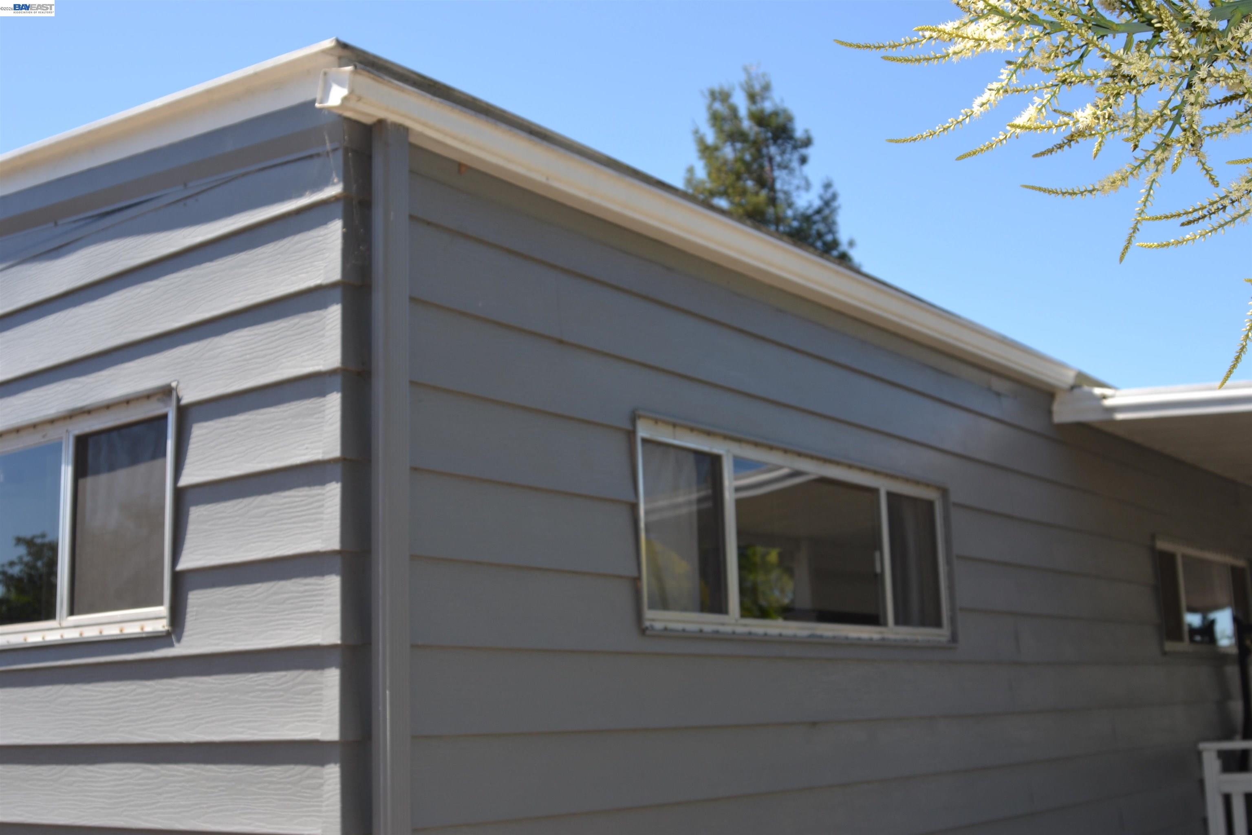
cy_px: 418
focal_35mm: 42
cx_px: 626
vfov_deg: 31.9
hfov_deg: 46.4
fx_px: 1461
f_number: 6.3
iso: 100
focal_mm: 28
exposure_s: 1/200
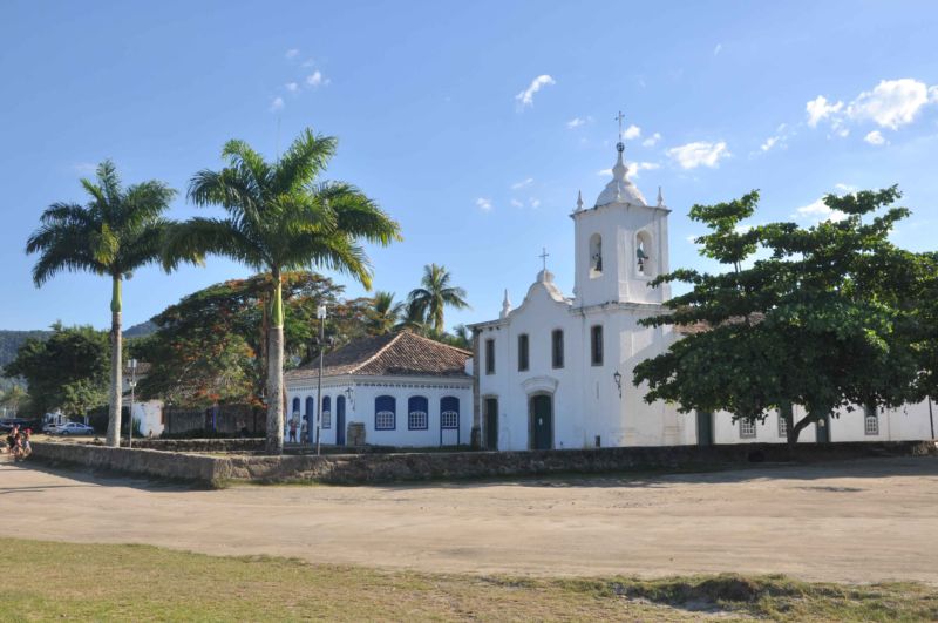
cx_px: 469
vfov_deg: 35.4
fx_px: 976
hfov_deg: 51.3
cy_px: 312
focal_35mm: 38
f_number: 13
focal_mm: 25
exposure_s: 1/200
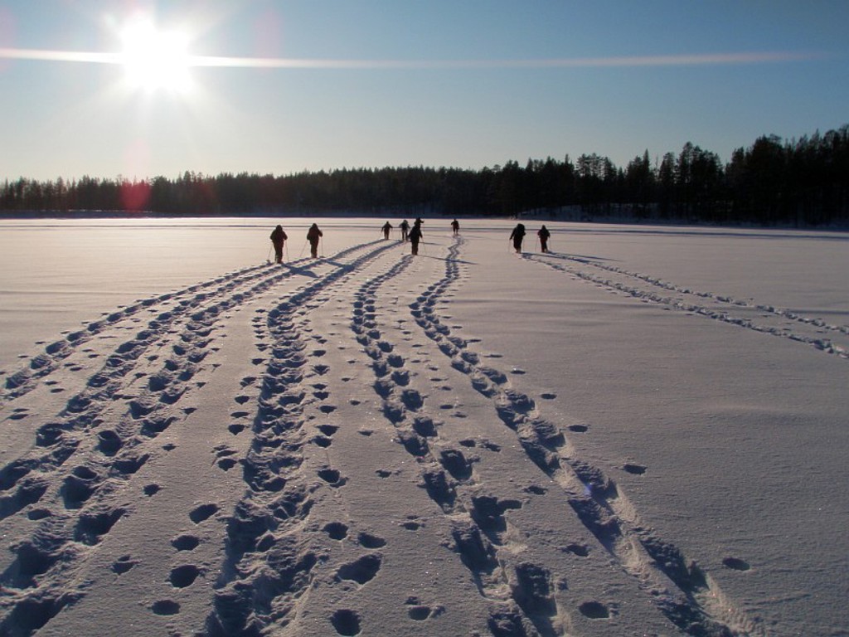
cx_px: 424
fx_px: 932
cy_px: 318
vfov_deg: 37.7
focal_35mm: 38
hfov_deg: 49.0
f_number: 6.3
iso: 80
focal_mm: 6.7
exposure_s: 1/1000
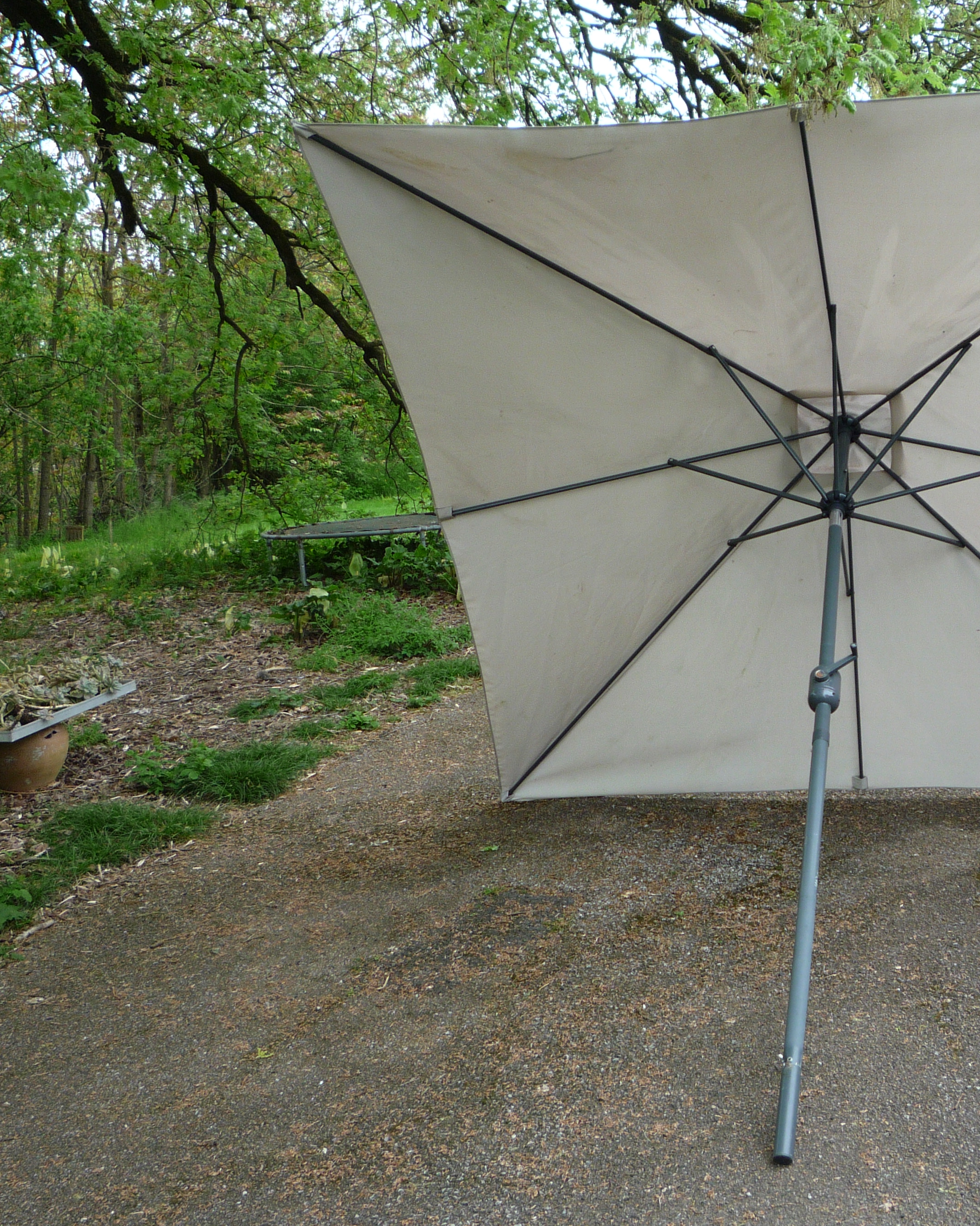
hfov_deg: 36.4
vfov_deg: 45.8
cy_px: 608
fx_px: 1451
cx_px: 740
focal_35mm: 40
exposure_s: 1/50
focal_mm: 5.2
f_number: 3.3
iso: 100
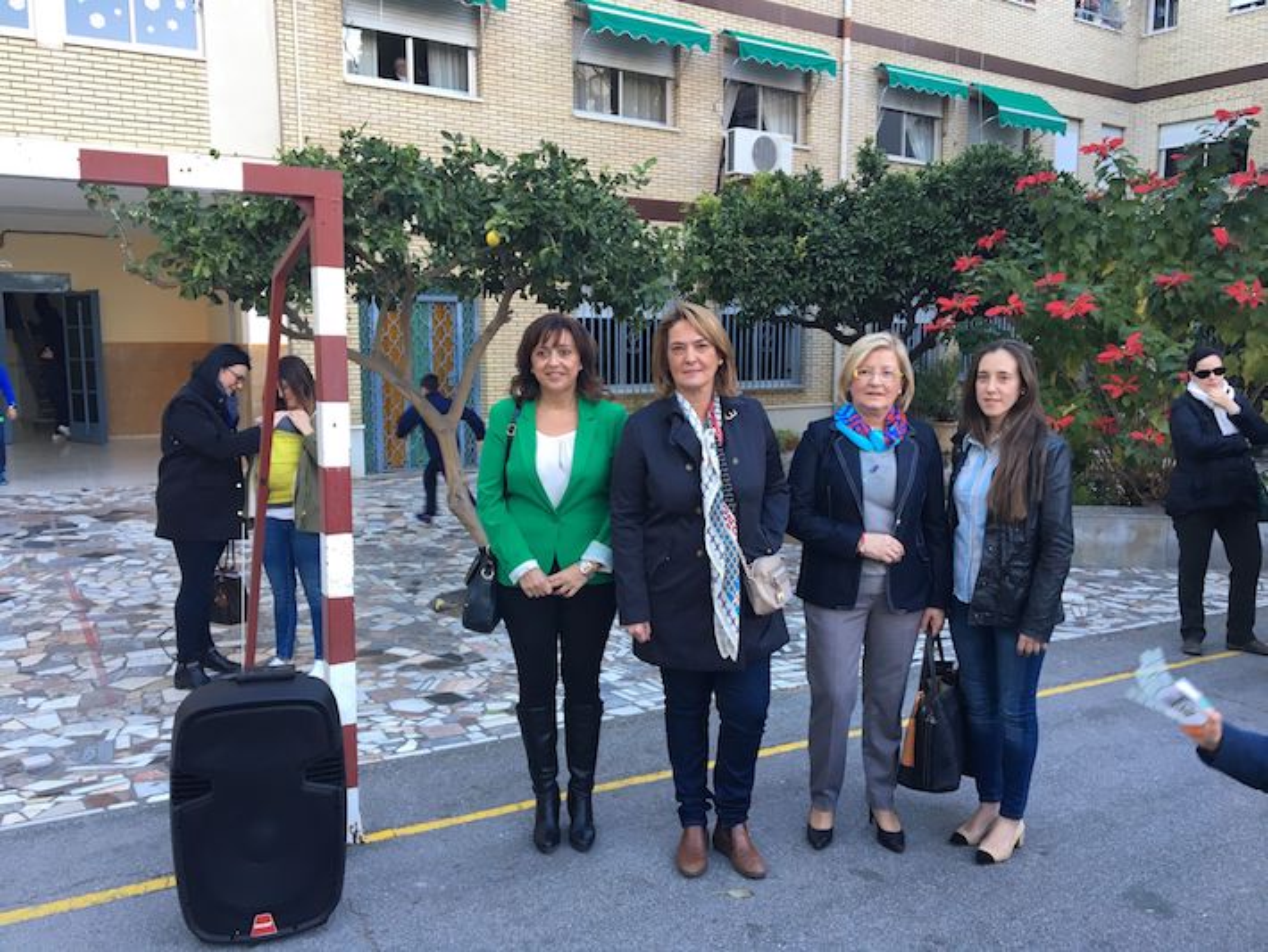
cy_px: 476
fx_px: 1063
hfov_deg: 61.6
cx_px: 634
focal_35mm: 29
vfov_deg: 48.3
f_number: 2.2
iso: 25
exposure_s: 1/33
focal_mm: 4.15
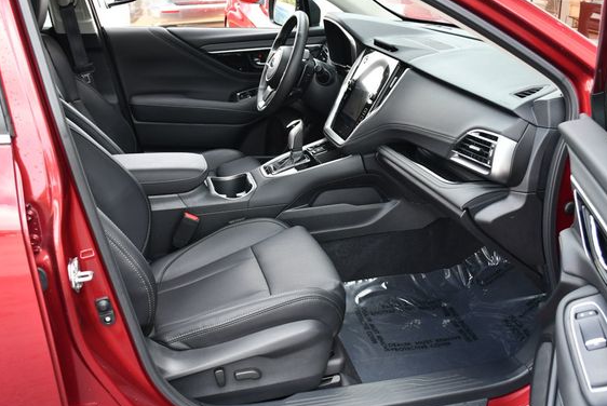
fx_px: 692
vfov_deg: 32.7
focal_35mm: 41
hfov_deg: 47.4
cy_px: 192
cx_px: 293
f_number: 4
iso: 400
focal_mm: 18
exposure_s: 1/250
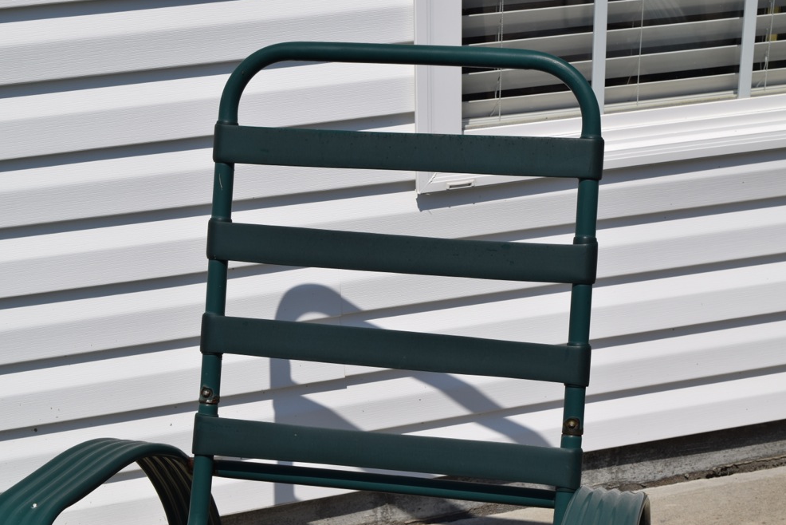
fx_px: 1594
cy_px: 264
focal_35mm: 73
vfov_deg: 18.7
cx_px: 398
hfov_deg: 27.7
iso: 200
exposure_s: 1/640
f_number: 13
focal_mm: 48
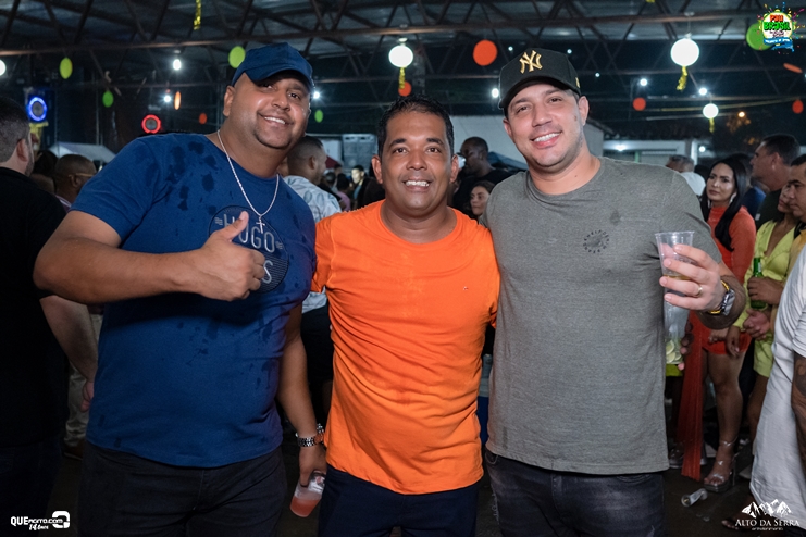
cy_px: 268
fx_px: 806
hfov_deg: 53.1
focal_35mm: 36
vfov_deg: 36.9
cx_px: 403
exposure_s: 1/320
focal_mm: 24
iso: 2500
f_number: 2.8
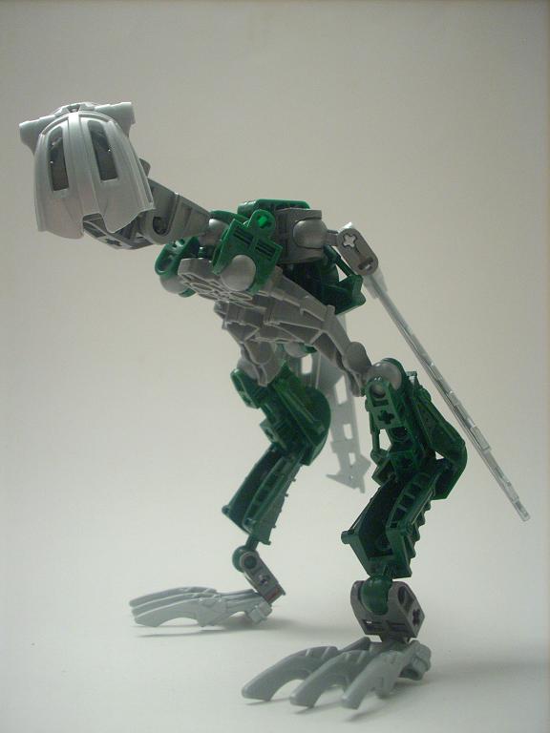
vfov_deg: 50.1
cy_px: 366
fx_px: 784
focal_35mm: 37
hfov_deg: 38.7
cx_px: 275
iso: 218
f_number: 2.8
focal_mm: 6.2
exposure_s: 1/4
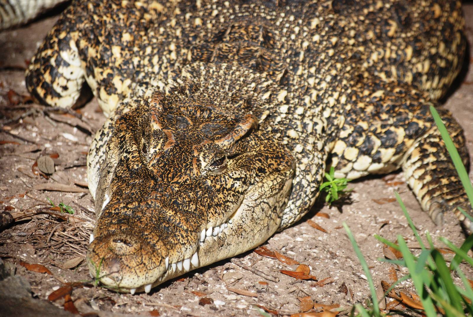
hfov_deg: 6.2
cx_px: 236
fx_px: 4341
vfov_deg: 4.2
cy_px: 158
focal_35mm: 330
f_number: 5.3
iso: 400
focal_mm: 220
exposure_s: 1/1600
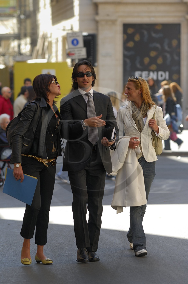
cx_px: 94
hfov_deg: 6.1
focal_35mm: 225
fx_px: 1768
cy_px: 142
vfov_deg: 9.2
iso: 100
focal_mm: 150
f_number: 3.8
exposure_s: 1/250
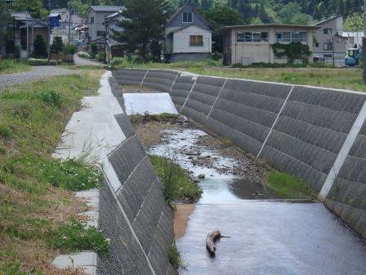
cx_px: 183
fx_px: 1110
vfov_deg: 14.1
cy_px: 138
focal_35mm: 105
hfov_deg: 18.7
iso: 125
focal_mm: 18.7
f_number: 5.7
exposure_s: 1/250
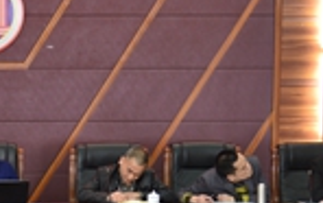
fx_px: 1031
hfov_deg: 17.3
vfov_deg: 11.2
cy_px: 155
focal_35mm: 117
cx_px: -17
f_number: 4
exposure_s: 1/30
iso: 1000
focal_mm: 34
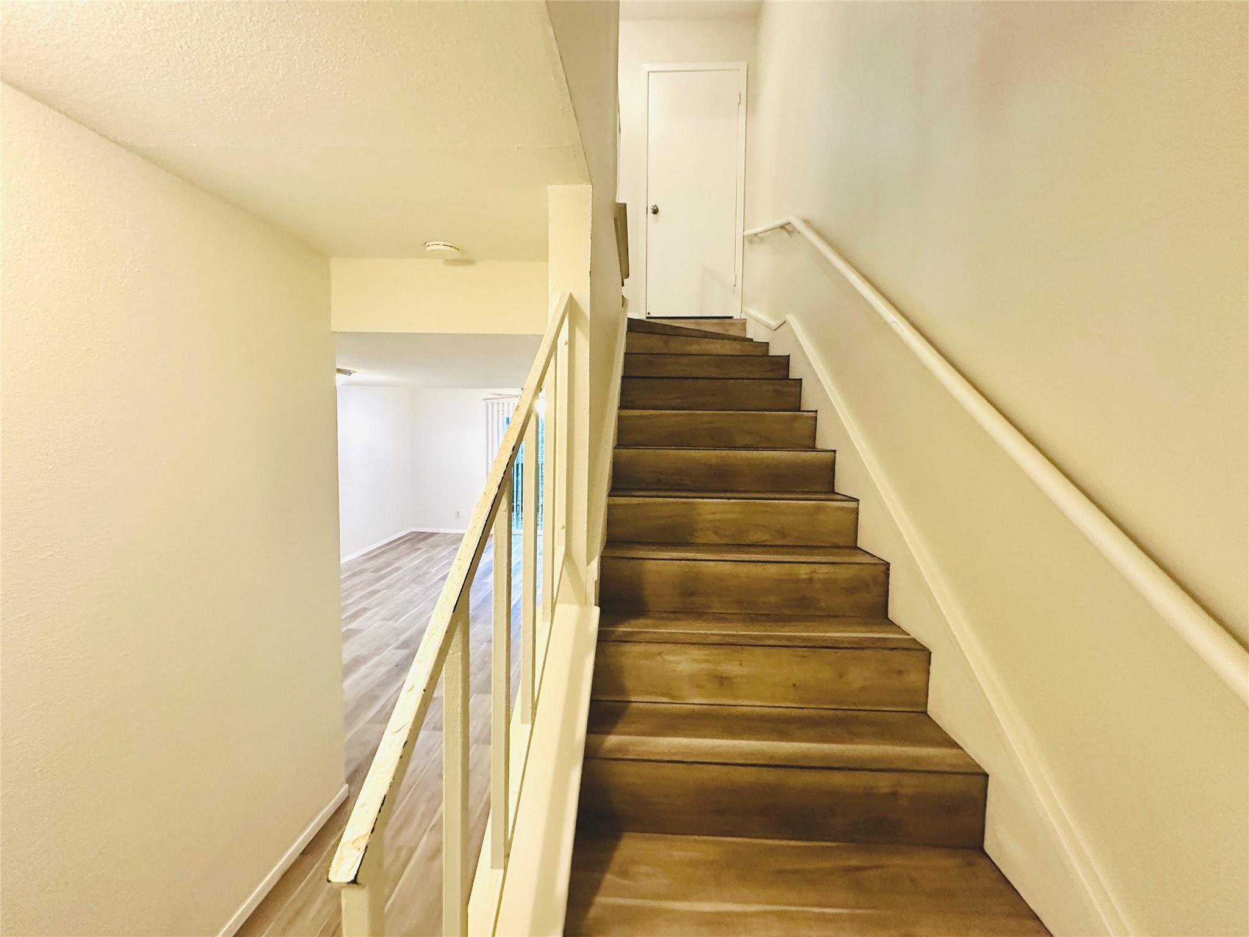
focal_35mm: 14
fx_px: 505
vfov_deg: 85.7
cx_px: 624
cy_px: 468
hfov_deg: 102.1
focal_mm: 2.22
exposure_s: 1/60
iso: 640
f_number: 2.2
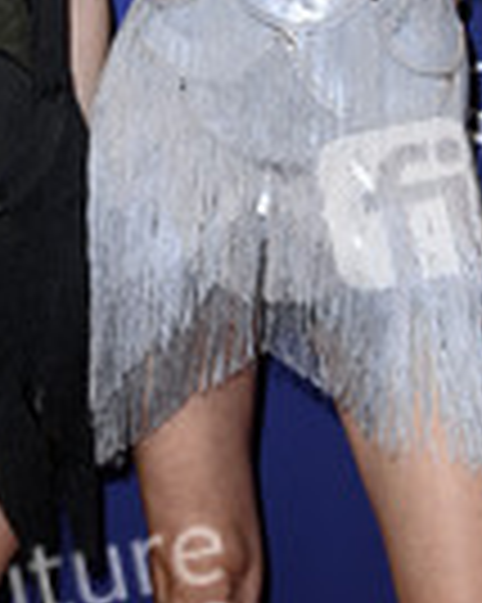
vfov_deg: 14.1
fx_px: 2392
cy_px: -40
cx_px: 140
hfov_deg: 11.5
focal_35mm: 134
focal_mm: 48
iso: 640
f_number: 5.6
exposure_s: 1/250
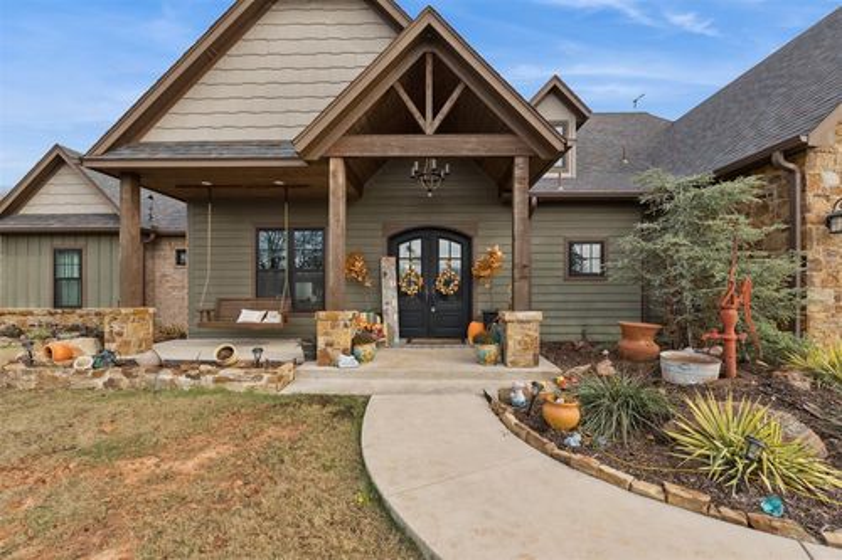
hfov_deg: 97.1
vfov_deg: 74.1
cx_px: 421
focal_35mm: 16
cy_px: 280
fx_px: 372
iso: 200
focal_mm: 10.6
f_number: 8
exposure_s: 1/500
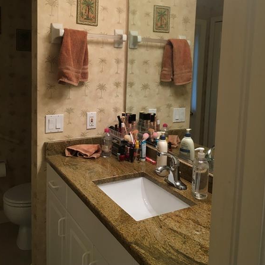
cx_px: 133
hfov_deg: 47.2
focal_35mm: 35
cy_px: 97
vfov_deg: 46.7
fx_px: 303
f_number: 2.2
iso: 64
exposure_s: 1/30
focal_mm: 4.15
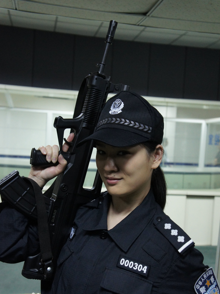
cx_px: 110
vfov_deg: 42.4
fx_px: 378
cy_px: 160
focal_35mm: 45
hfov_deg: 32.5
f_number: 4
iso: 1600
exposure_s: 1/30
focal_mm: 27
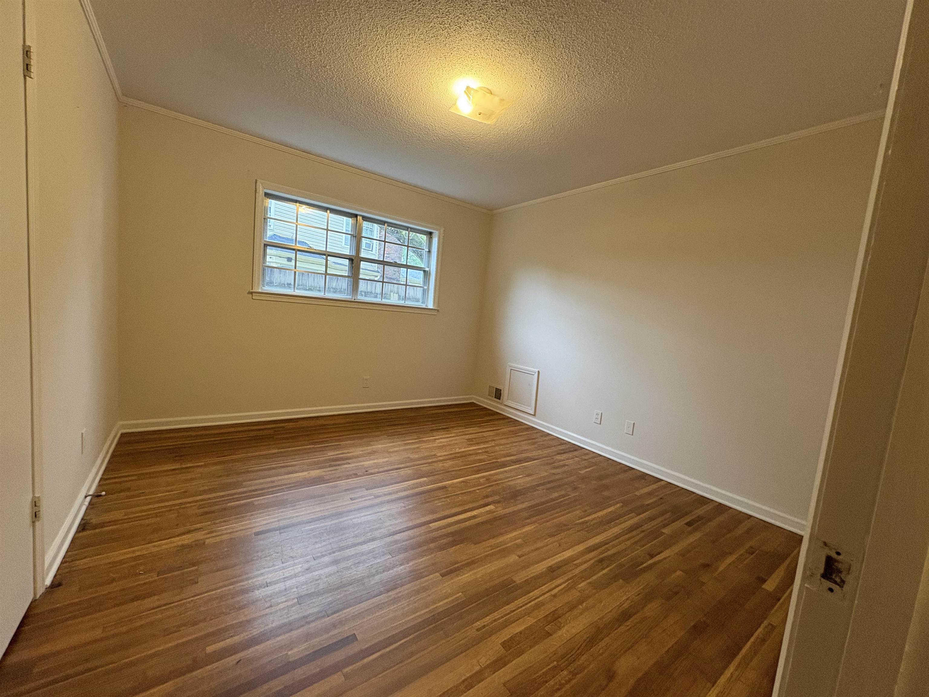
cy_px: 348
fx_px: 376
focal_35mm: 14
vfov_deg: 85.7
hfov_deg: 102.1
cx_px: 464
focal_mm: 2.22
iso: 320
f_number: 2.2
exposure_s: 1/60
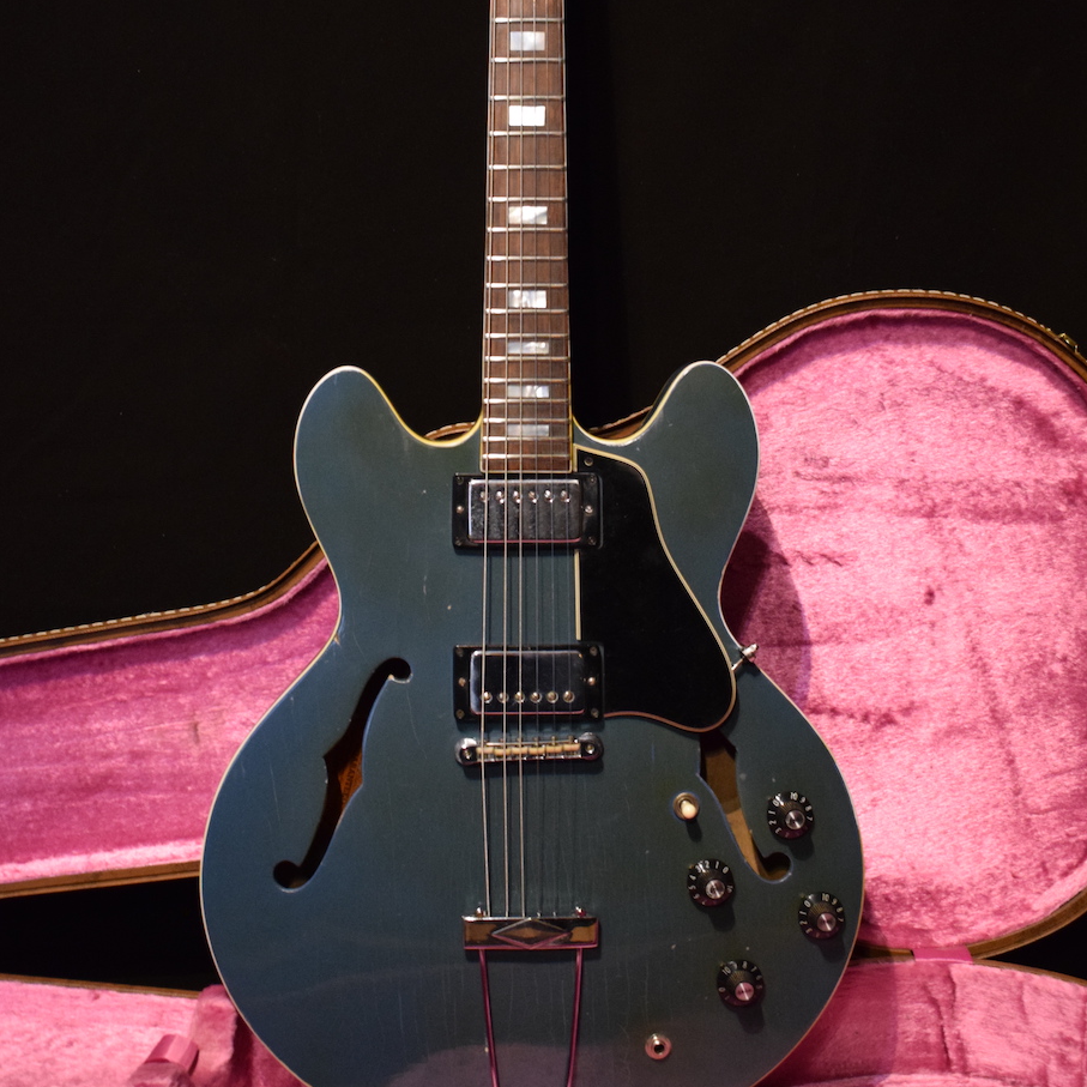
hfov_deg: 29.1
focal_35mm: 59
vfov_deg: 28.8
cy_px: 326
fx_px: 2096
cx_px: 518
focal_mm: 28
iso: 2200
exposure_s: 1/30
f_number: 4.2
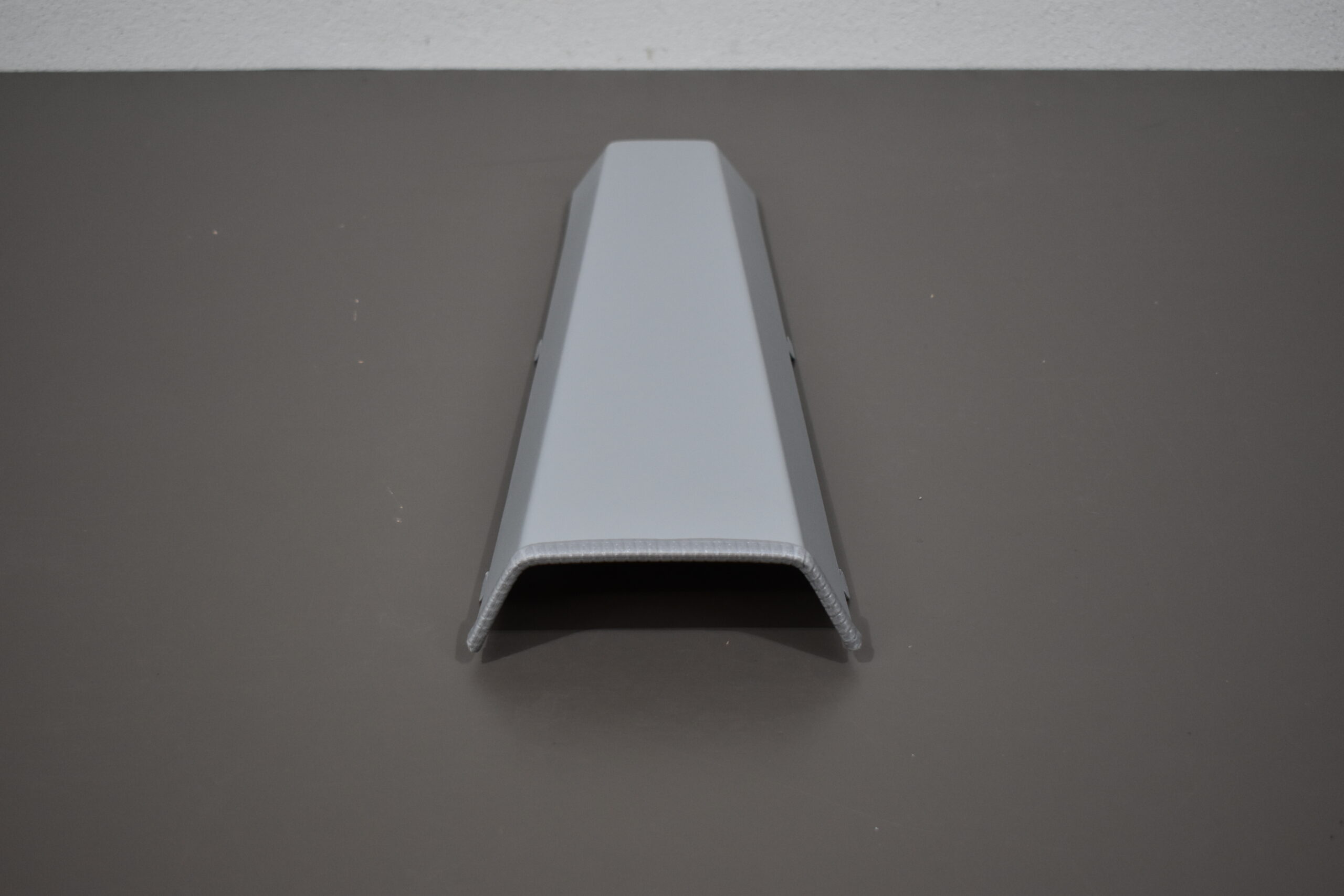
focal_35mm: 48
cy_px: 448
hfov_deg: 41.1
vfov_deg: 28.1
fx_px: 1792
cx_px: 672
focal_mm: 32
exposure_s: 1/250
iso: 800
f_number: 4.5
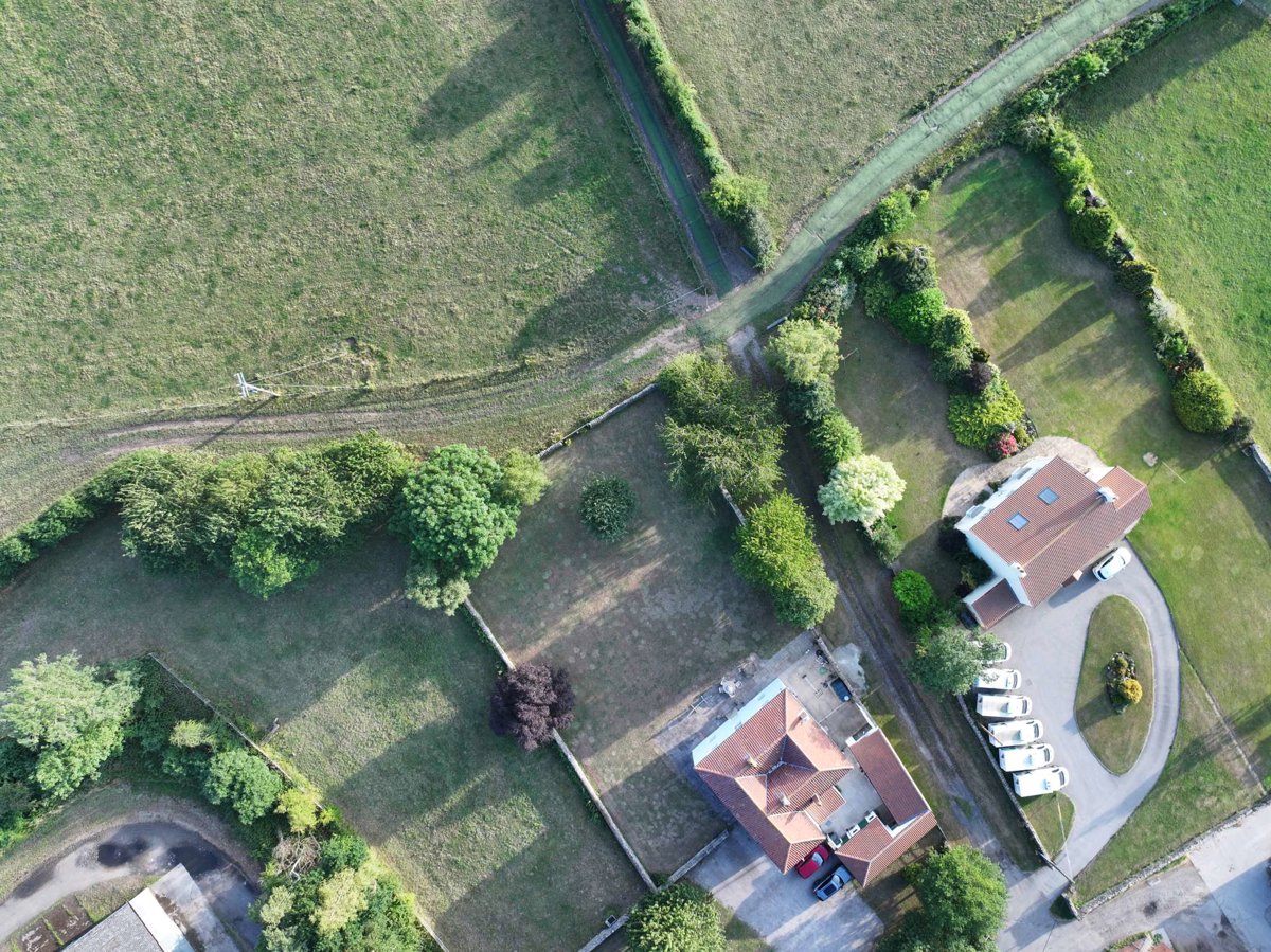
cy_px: 476
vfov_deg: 56.8
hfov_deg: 71.6
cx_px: 636
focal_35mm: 24
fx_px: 881
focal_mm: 12.29
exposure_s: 1/200
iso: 100
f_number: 2.8
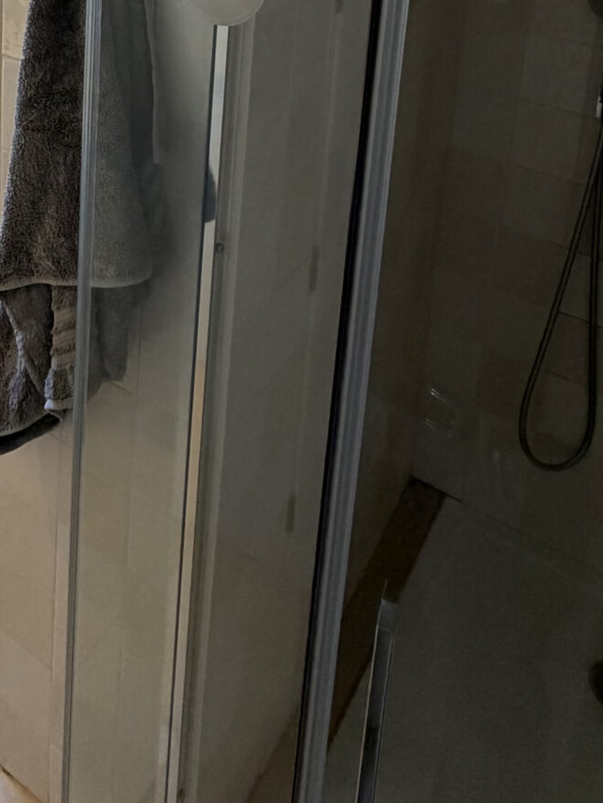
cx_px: 20
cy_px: -88
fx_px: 952
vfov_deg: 37.8
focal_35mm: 41
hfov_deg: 32.7
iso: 200
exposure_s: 1/121
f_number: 2.2
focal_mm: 2.22
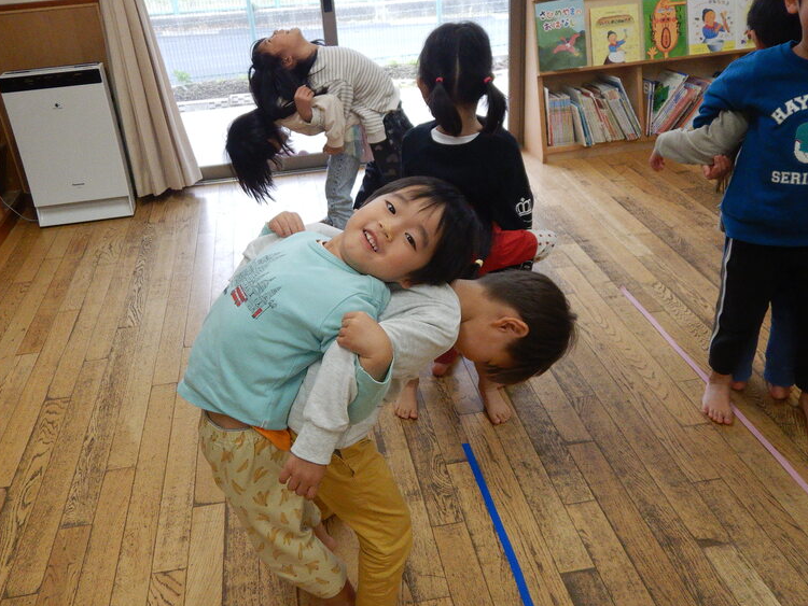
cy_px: 305
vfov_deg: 44.2
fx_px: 747
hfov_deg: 56.8
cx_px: 389
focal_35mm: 32
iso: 125
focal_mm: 4.3
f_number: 2.8
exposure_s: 1/50
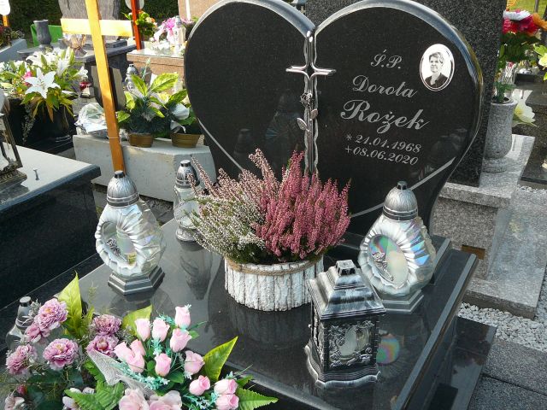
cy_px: 205
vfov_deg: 40.7
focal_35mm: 35
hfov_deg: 52.6
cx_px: 274
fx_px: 553
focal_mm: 5.2
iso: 80
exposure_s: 1/100
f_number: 2.8
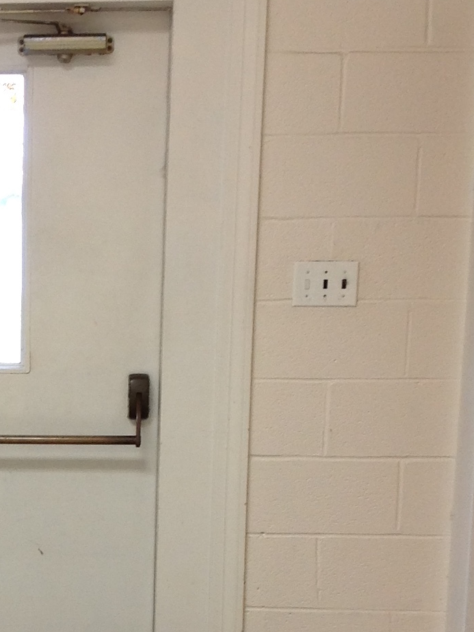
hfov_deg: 14.7
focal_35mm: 98
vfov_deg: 19.7
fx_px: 1789
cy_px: 570
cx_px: -74
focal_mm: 4.28
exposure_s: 1/20
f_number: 2.4
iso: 50
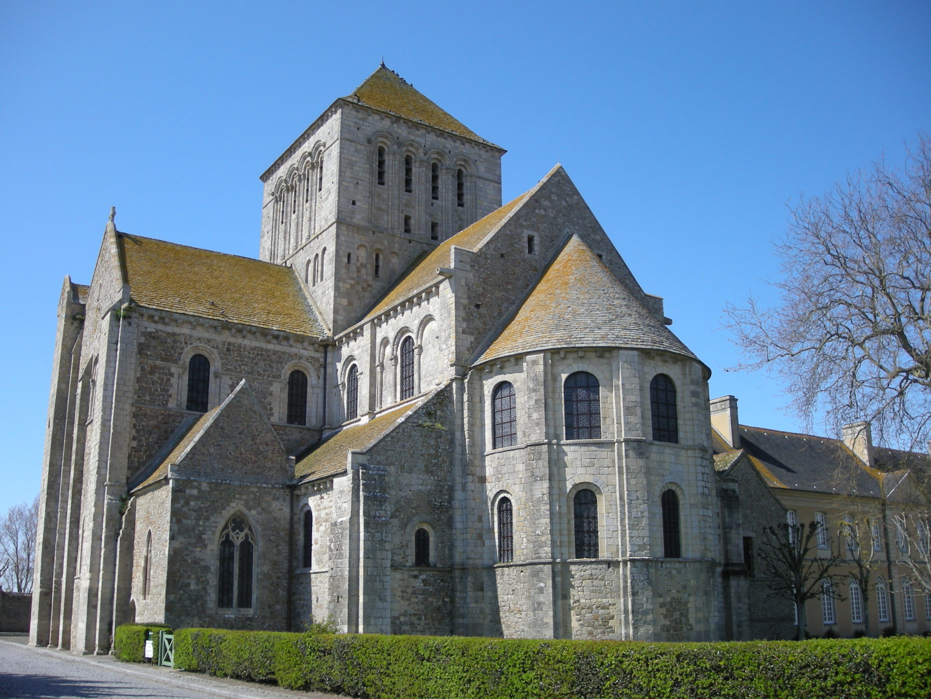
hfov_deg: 52.6
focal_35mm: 35
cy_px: 350
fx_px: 941
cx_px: 466
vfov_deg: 40.7
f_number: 5.7
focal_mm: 5.7
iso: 50
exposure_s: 1/186
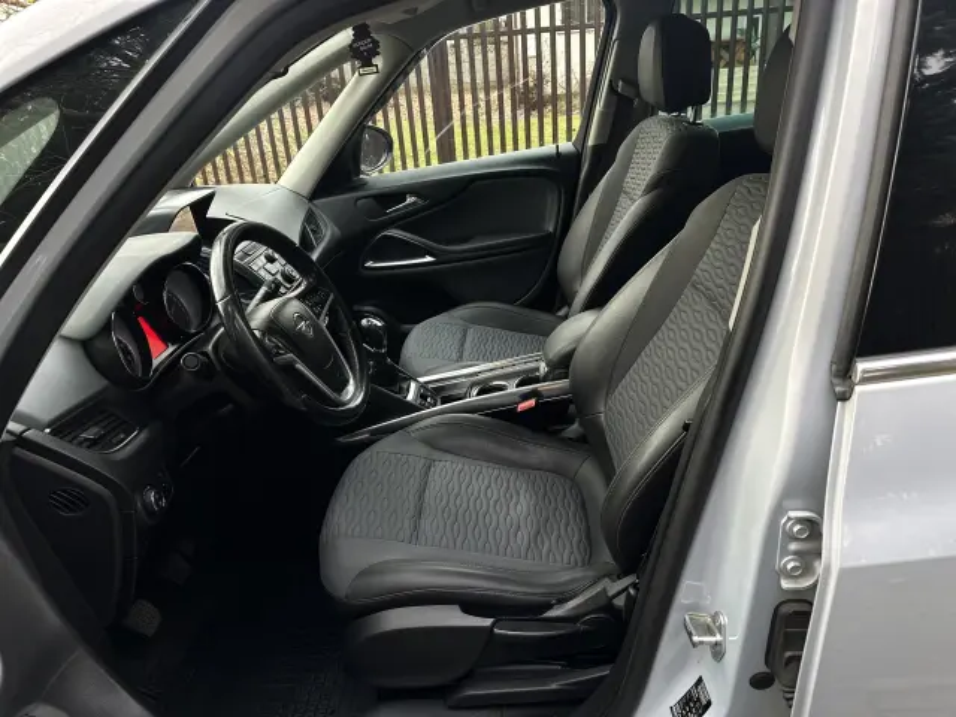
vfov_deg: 56.8
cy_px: 358
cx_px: 478
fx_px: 663
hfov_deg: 71.6
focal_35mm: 24
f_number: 1.78
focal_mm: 6.86
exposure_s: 1/121
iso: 80
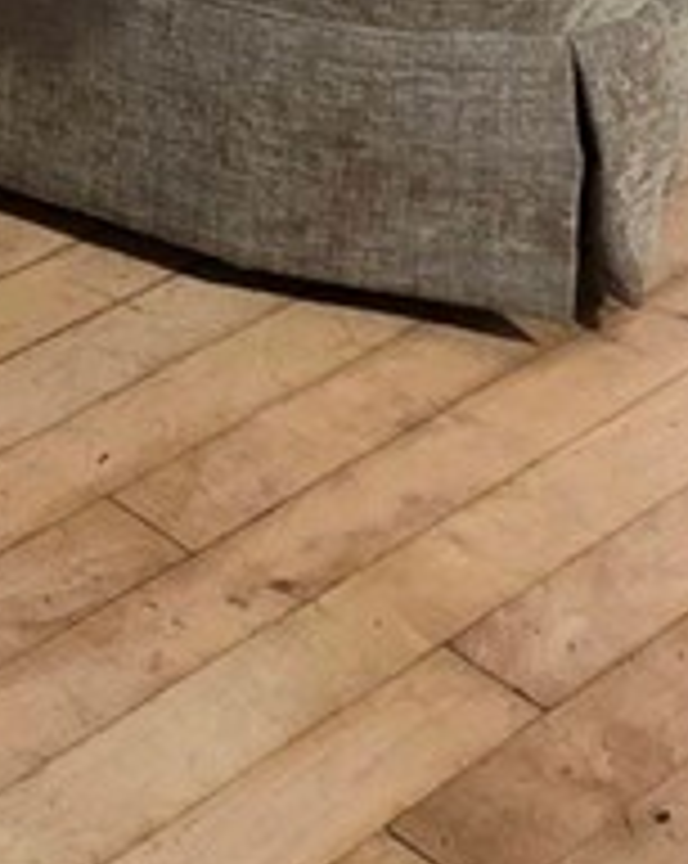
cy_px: -1017
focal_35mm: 106
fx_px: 2704
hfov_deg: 11.4
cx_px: -1079
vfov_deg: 14.2
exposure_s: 1/60.2
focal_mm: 2.2
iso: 320
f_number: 1.9
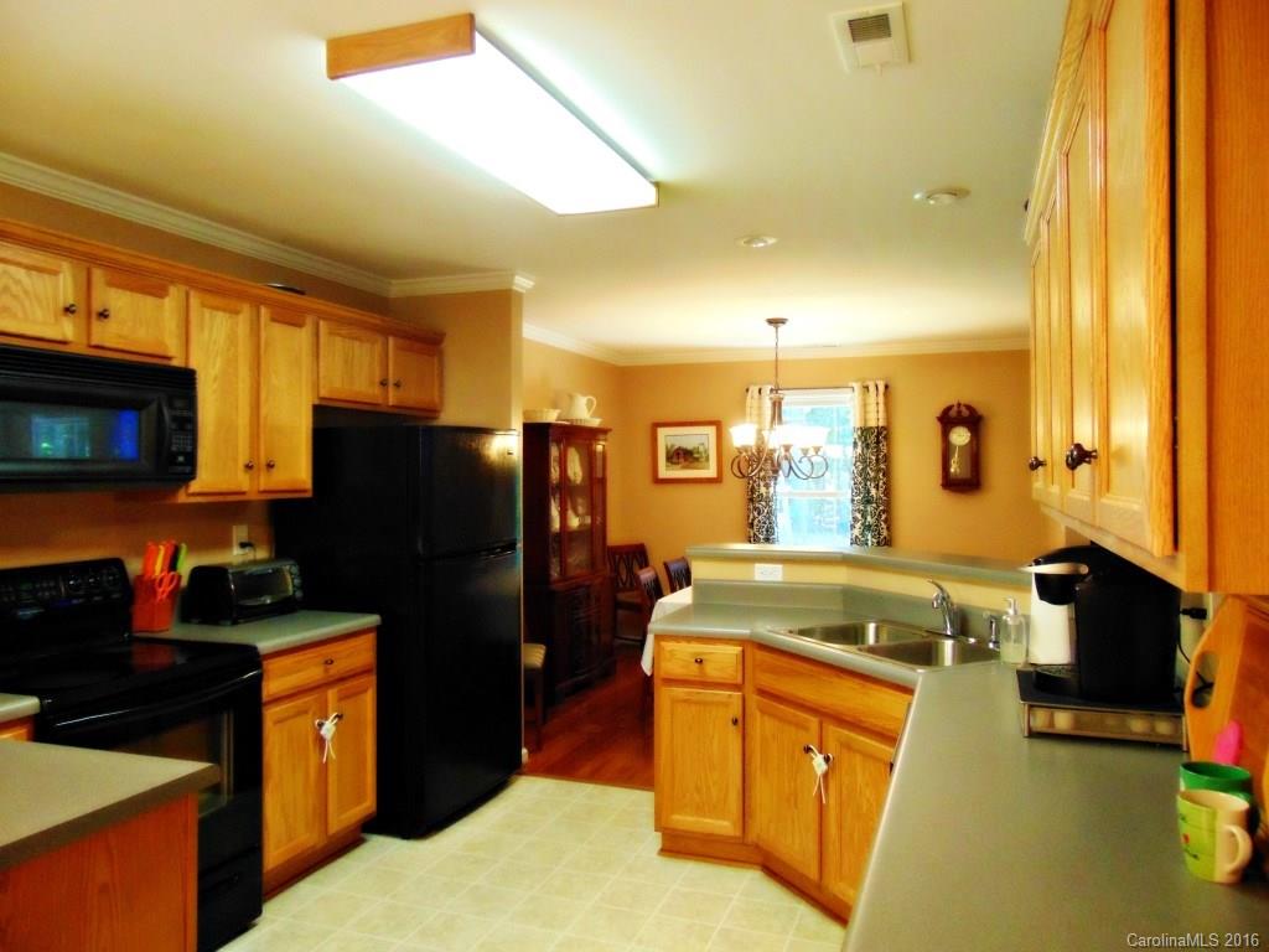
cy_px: 476
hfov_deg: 69.4
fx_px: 916
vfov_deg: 54.9
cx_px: 634
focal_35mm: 25
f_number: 3
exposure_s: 1/30
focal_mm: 4.5
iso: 400
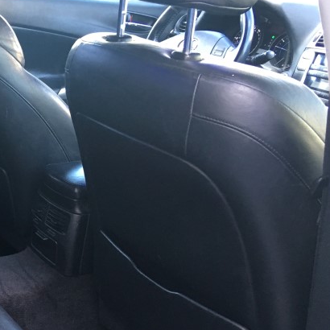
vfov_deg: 26.8
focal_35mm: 64
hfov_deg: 24.5
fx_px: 690
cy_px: 208
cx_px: -58
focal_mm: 4.15
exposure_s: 1/30
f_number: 2.2
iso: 80
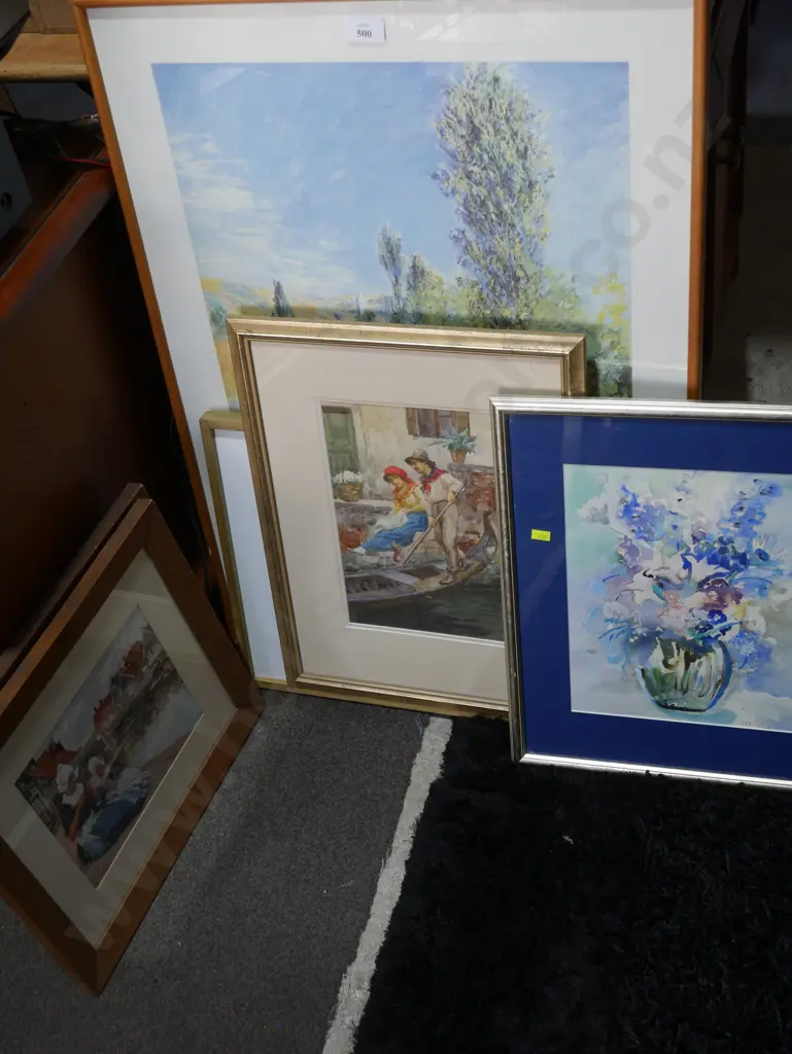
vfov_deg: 41.2
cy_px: 527
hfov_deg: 31.5
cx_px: 396
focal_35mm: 46
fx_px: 1402
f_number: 5.1
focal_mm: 23
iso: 200
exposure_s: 1/80
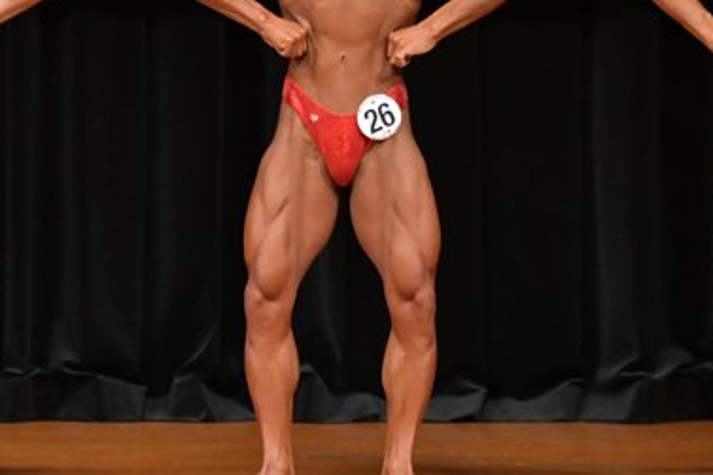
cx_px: 324
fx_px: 10987
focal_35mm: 555
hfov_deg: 3.7
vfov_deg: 2.5
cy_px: 148
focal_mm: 180
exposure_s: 1/400
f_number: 5.6
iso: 5000
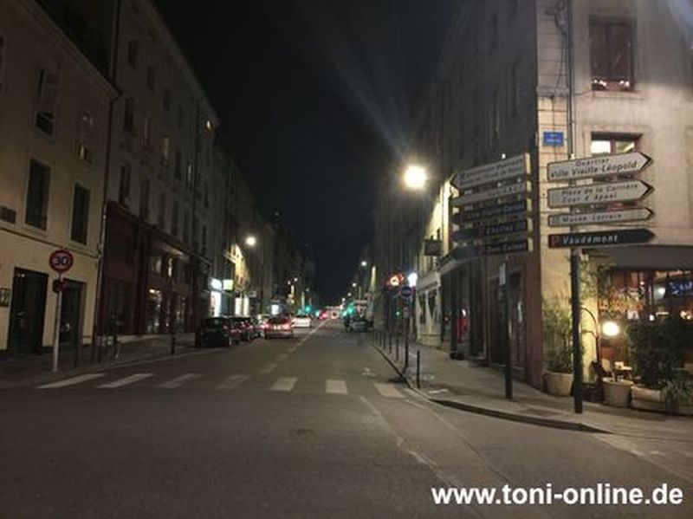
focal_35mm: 29
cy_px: 260
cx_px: 346
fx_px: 580
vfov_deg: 48.2
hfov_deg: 61.7
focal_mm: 4.15
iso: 80
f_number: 2.2
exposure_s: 1/4
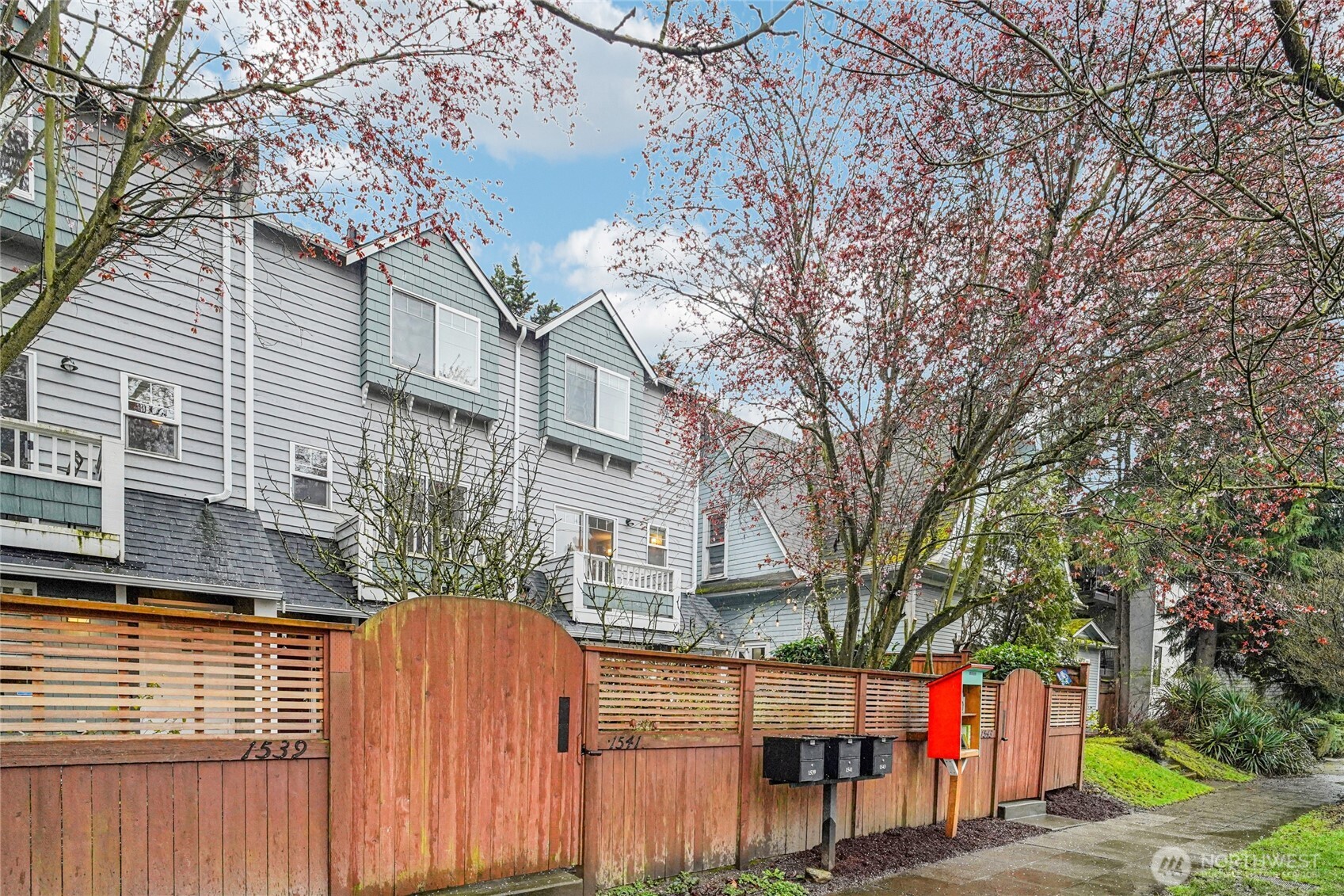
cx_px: 672
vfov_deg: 73.7
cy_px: 448
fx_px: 597
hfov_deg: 96.7
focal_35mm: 16
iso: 1600
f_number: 8
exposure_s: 1/200
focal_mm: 16
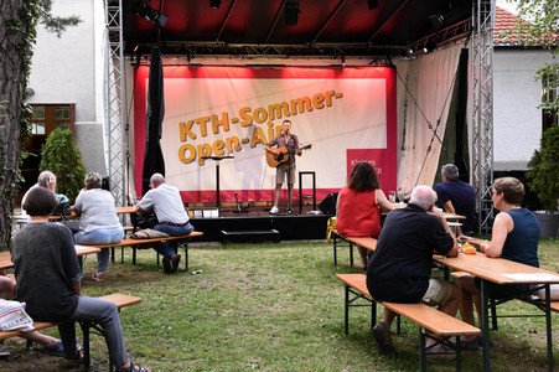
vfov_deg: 35.0
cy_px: 186
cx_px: 280
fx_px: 590
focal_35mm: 38
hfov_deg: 50.7
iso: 1600
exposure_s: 1/125
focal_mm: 38
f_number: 6.3
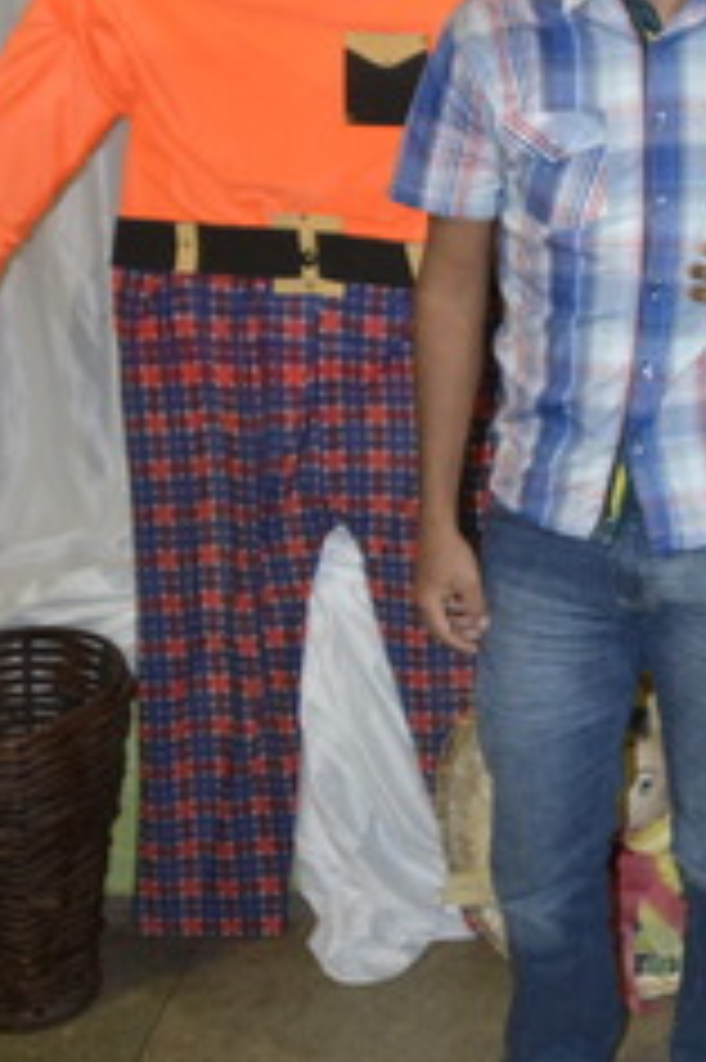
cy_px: 344
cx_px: 702
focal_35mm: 63
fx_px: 1856
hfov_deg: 20.8
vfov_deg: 31.6
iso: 3200
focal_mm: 20
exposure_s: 1/60
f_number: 3.5
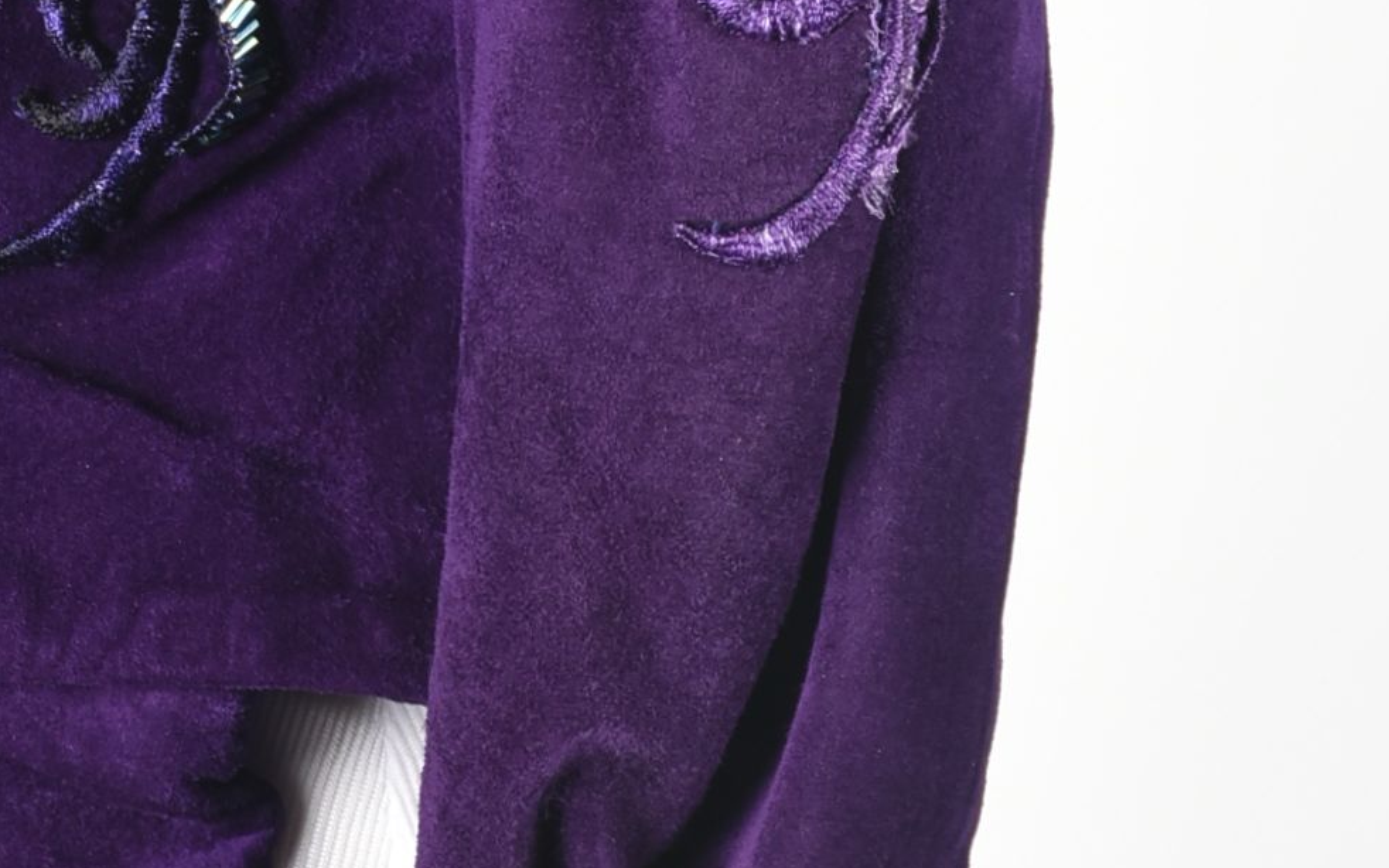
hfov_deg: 5.6
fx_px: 14121
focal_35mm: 373
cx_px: 277
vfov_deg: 3.5
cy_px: -356
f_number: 8
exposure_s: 1/125
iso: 200
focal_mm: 80
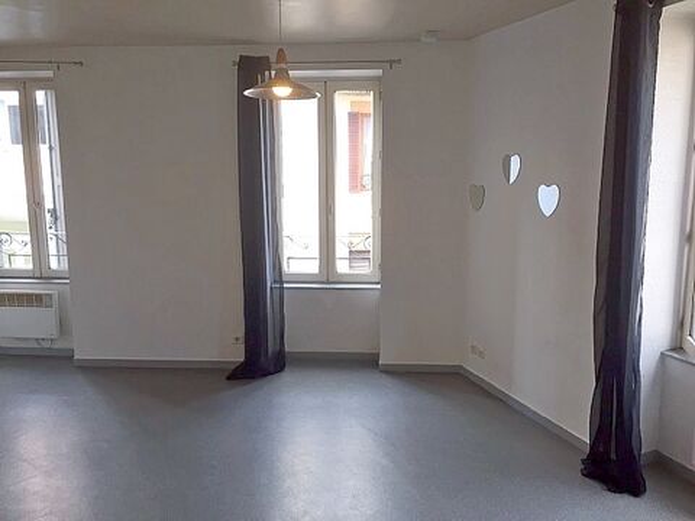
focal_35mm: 29
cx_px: 348
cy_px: 260
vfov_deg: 48.2
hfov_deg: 61.7
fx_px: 582
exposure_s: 1/33
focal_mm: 4.15
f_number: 2.2
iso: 40
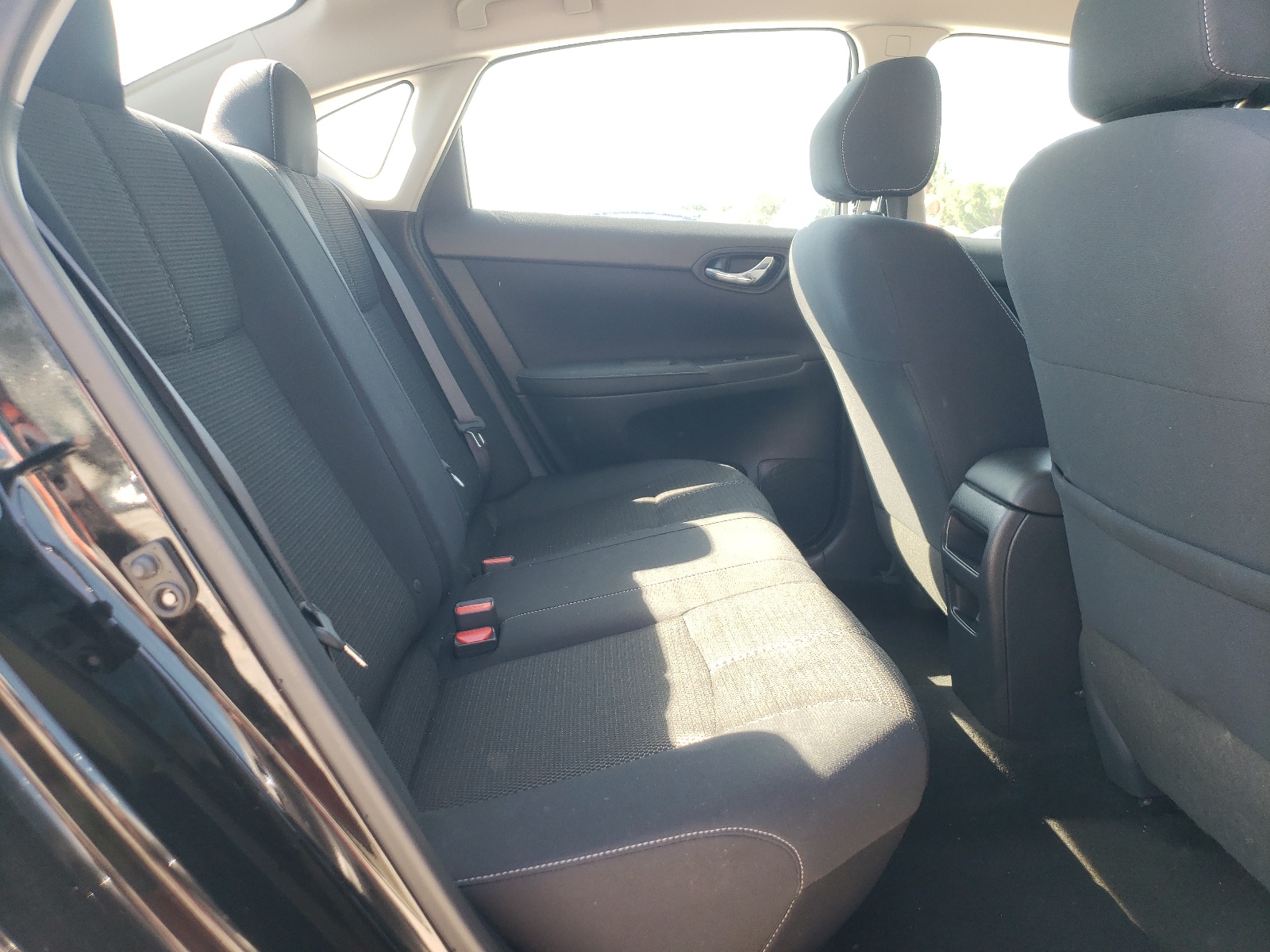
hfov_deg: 67.3
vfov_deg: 53.1
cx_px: 635
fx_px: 954
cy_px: 476
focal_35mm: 26
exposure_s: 1/123
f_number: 1.5
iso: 50
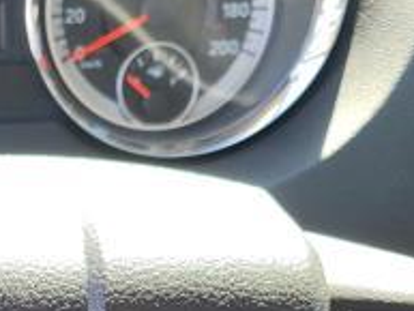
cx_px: -21
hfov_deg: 21.7
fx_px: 1029
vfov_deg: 15.5
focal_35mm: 86
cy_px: 495
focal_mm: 5.4
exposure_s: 1/120
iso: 50
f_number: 1.8
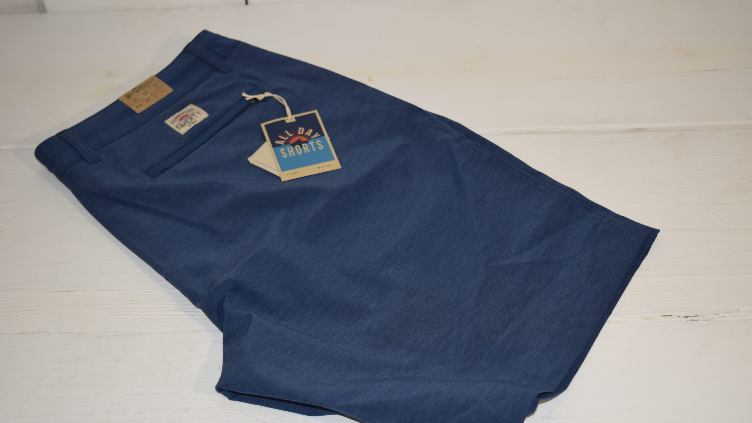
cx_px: 372
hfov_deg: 38.5
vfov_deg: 22.2
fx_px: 1077
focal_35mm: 54
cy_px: 238
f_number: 4.5
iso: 100
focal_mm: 34
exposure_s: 1/160
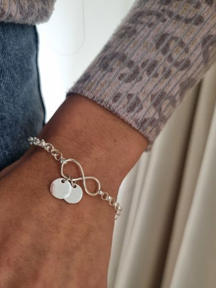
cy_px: 177
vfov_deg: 56.3
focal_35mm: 32
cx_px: 97
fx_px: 266
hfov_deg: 44.1
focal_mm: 5.4
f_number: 1.8
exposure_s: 1/50
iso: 320
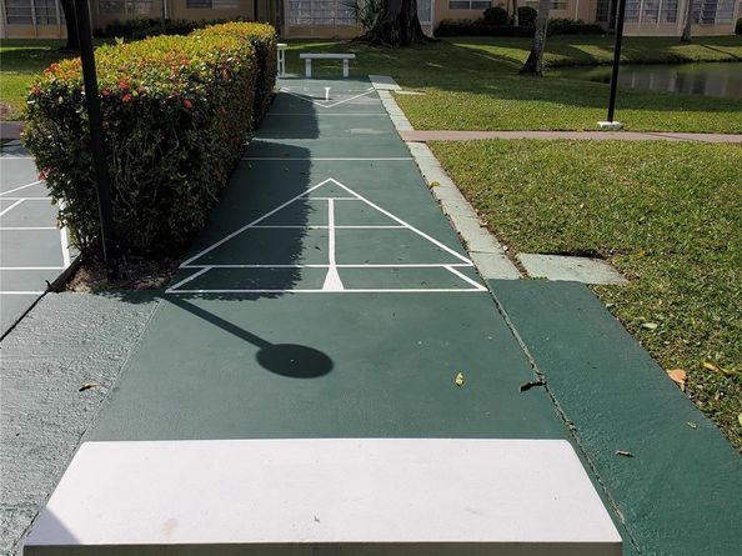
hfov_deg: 67.3
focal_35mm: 26
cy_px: 278
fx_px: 557
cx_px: 371
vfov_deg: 53.0
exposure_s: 1/2693
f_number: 2.4
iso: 50
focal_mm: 4.3
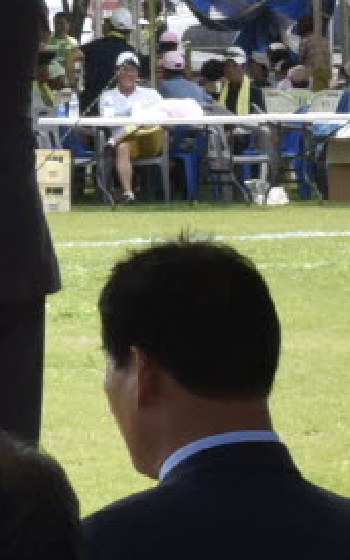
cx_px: -576
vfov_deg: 5.3
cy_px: -65
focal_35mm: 392
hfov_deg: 3.3
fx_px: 5980
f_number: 22
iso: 640
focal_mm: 48
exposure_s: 1/125
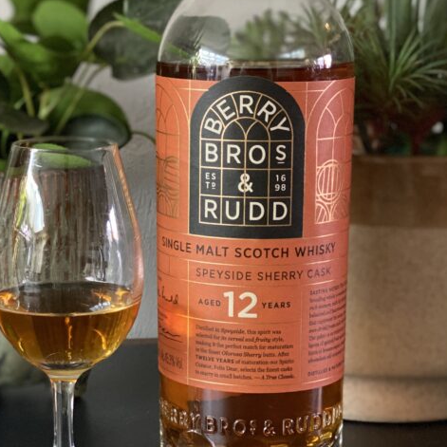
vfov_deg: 17.4
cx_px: 157
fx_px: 1461
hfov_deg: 17.4
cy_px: 174
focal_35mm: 100
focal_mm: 6
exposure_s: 1/26
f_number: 2
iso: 400
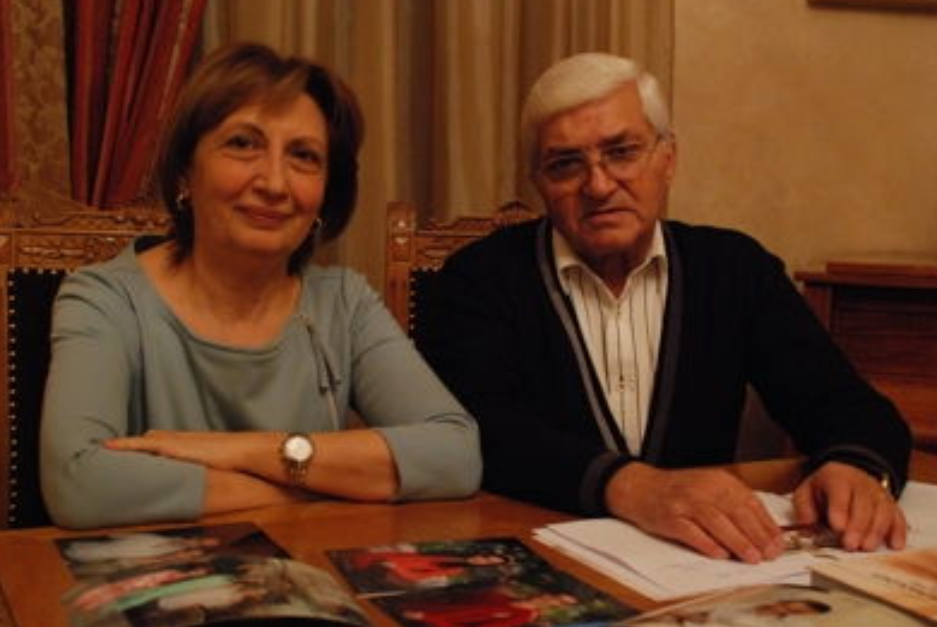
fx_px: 1042
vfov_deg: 33.5
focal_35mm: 40
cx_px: 464
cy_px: 310
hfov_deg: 48.4
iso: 1600
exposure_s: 1/40
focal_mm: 26
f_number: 4
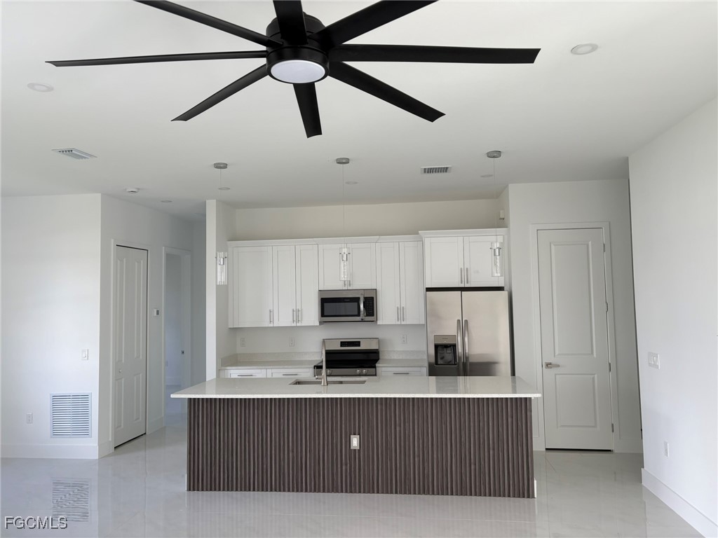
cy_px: 269
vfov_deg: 53.1
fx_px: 539
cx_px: 359
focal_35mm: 26
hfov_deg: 67.3
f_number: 1.6
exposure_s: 1/121
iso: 50
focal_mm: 5.96
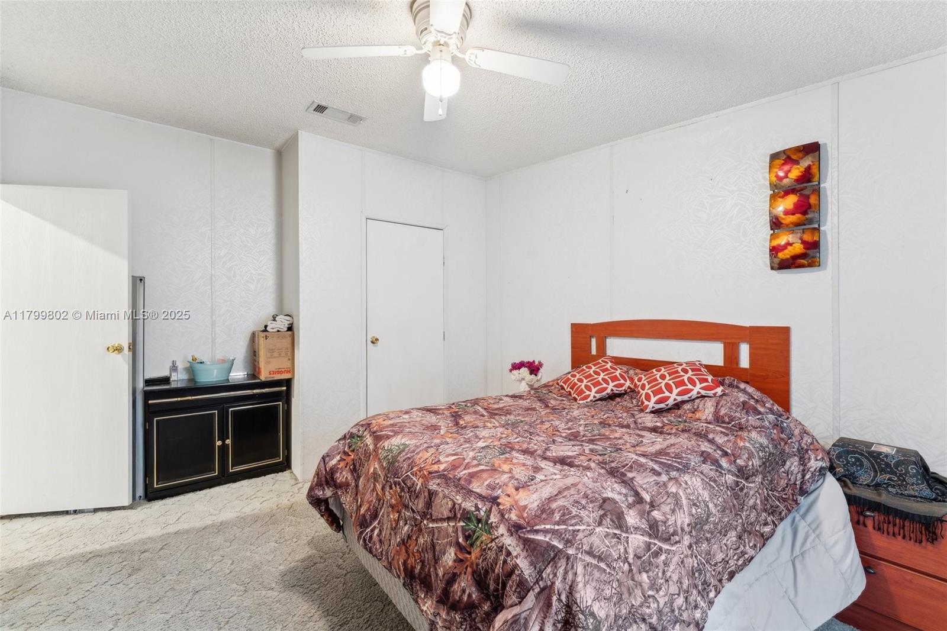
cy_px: 316
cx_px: 474
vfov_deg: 81.2
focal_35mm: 14
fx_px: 368
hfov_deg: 104.3
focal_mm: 14
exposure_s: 1/1.25
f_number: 8
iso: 250
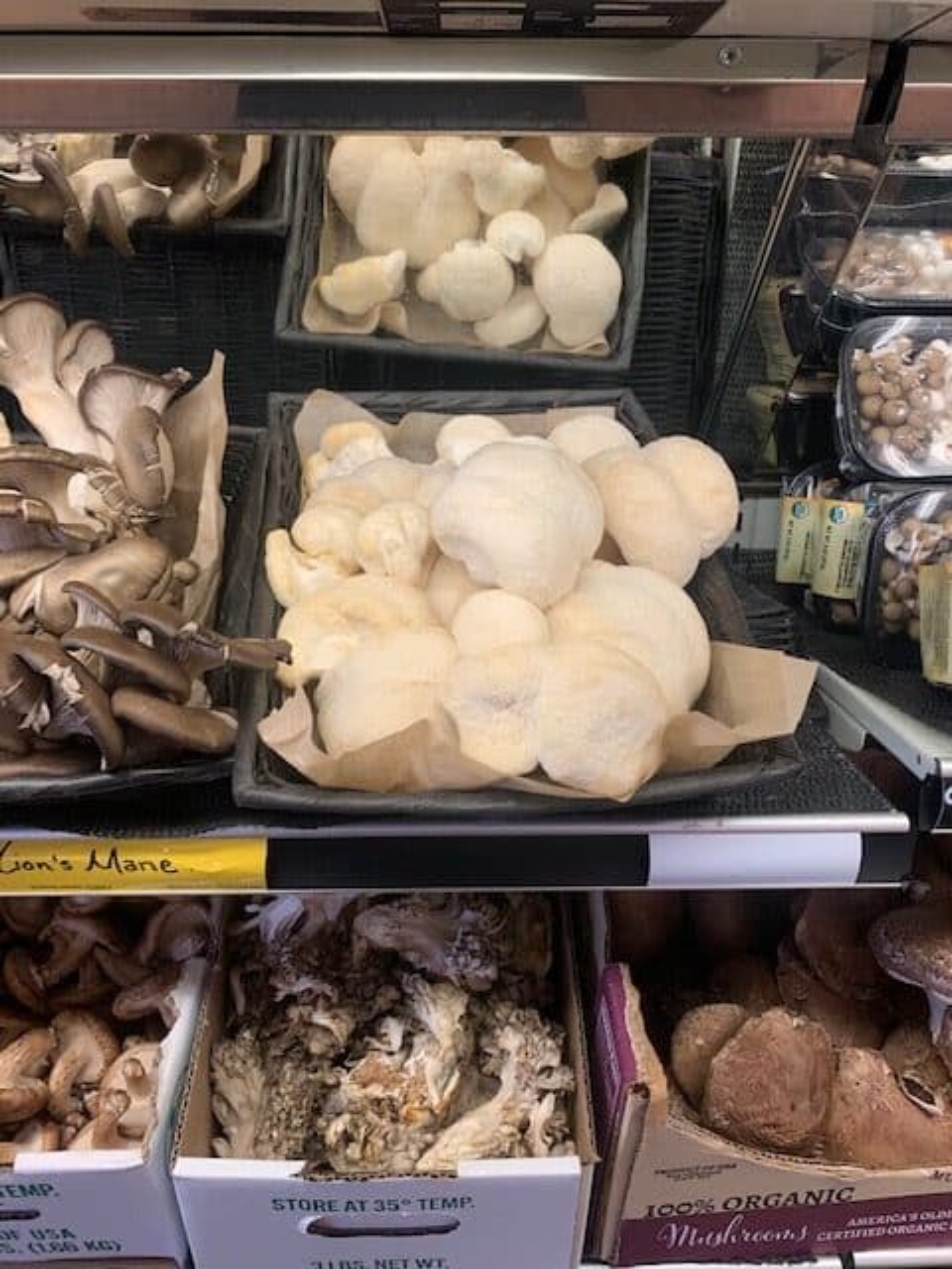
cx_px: 476
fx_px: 953
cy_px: 634
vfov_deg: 67.3
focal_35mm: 26
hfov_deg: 53.1
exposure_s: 1/60
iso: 100
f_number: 1.8
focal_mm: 4.25
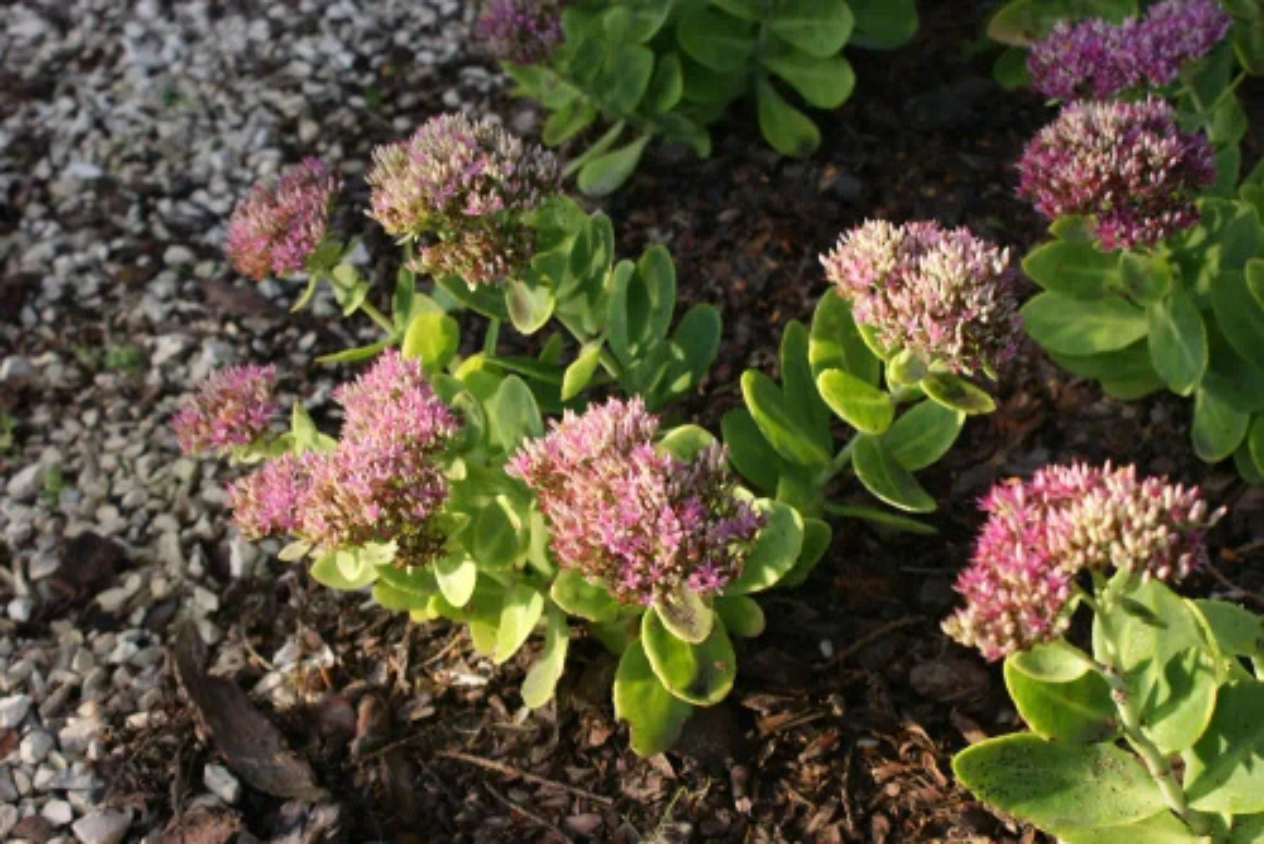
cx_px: 632
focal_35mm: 52
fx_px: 1844
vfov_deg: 25.8
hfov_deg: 37.8
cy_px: 422
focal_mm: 35
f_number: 5.6
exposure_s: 1/80
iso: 100
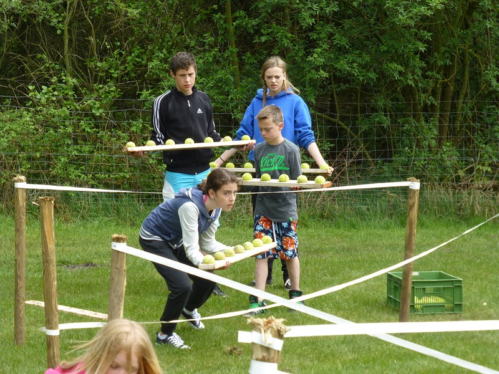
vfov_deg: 12.9
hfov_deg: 17.1
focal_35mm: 115
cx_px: 250
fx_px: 1658
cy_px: 187
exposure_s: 1/80
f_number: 5.3
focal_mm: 20.6
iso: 100
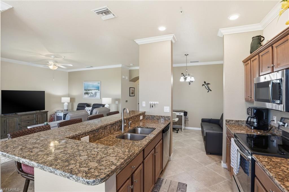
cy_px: 96
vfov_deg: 73.7
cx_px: 144
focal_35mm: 16
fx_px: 128
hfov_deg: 96.8
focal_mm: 16
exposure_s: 1/20
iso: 200
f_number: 9
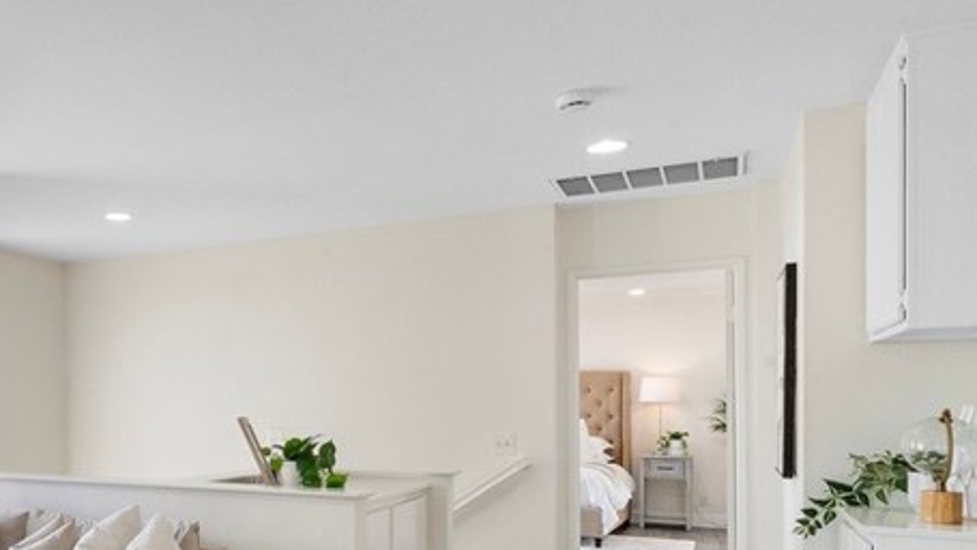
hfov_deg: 52.0
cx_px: 88
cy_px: 408
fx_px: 855
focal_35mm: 33
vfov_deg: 34.9
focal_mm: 14
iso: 5000
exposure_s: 1/30
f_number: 14
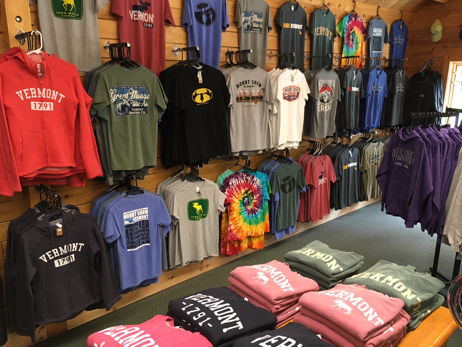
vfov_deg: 48.2
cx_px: 231
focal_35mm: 29
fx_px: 387
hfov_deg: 61.7
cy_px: 174
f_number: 2.2
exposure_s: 1/30
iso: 125
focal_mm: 4.15
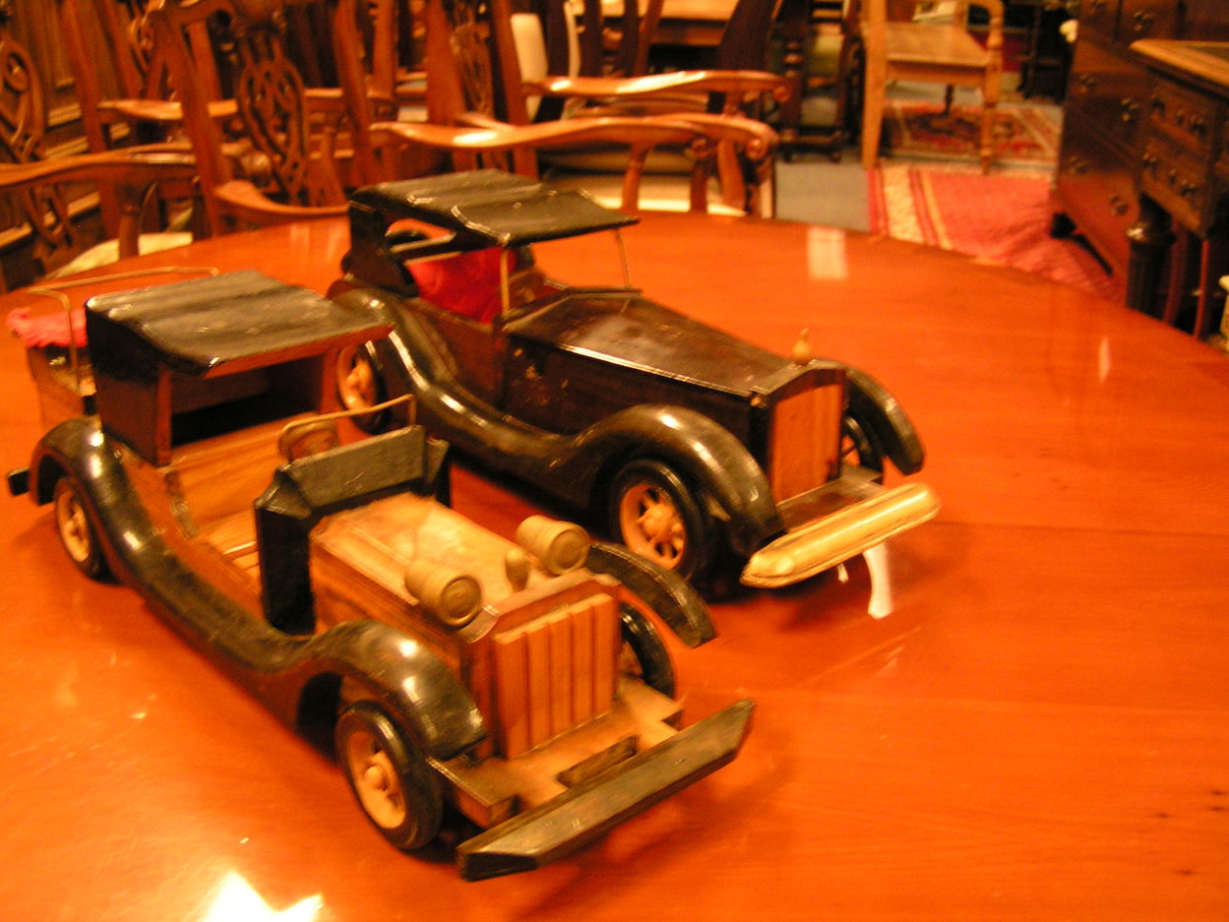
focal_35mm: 38
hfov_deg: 49.0
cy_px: 461
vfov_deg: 37.7
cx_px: 614
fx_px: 1349
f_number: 2.8
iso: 200
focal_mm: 5.8
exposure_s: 1/10
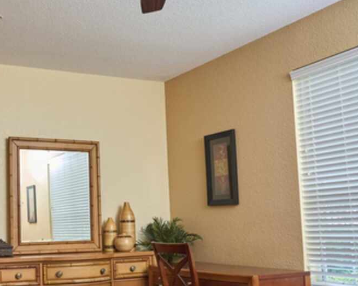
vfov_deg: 33.9
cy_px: 188
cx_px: 55
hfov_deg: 39.8
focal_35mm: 44
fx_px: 466
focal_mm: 24
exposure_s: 1/50
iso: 500
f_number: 8
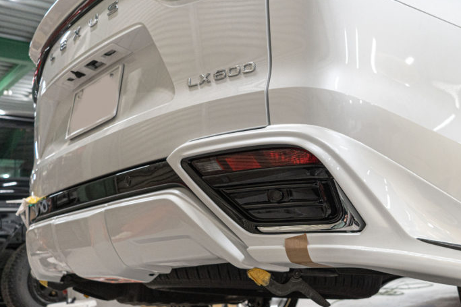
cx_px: 307
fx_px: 538
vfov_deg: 31.9
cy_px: 163
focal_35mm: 42
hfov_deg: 45.7
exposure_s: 1/160
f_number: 4
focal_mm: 28
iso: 1000
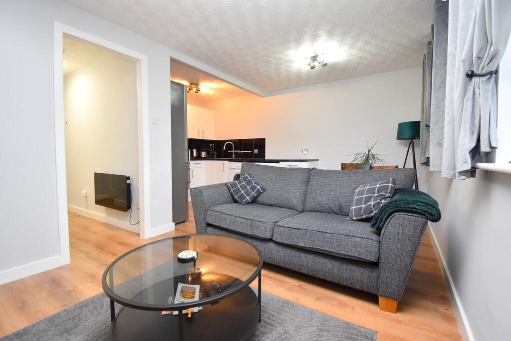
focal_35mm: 15
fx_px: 213
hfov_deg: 100.4
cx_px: 256
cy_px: 170
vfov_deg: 77.3
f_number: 4.5
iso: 800
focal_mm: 10
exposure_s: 1/80
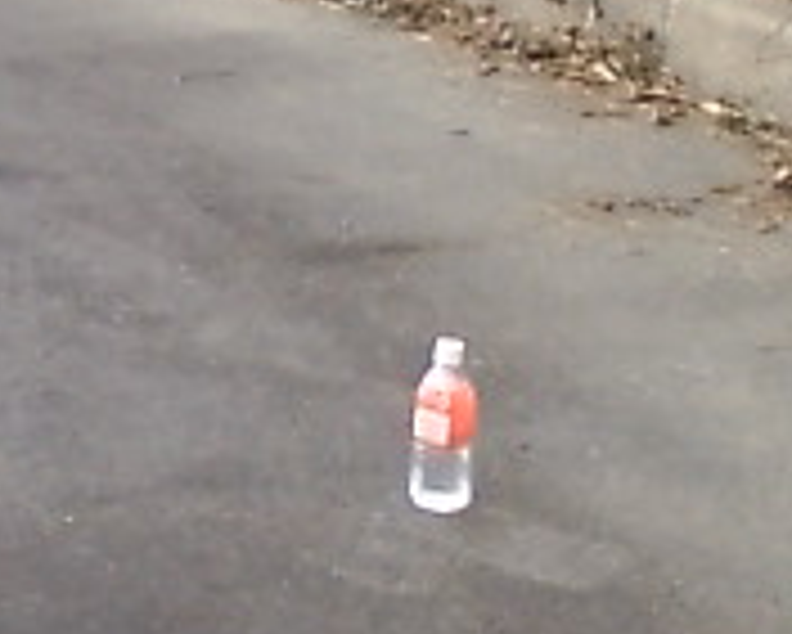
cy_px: -139
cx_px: -396
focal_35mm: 103
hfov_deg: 16.9
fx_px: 2416
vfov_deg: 14.5
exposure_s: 1/149
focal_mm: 3.73
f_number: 3.5
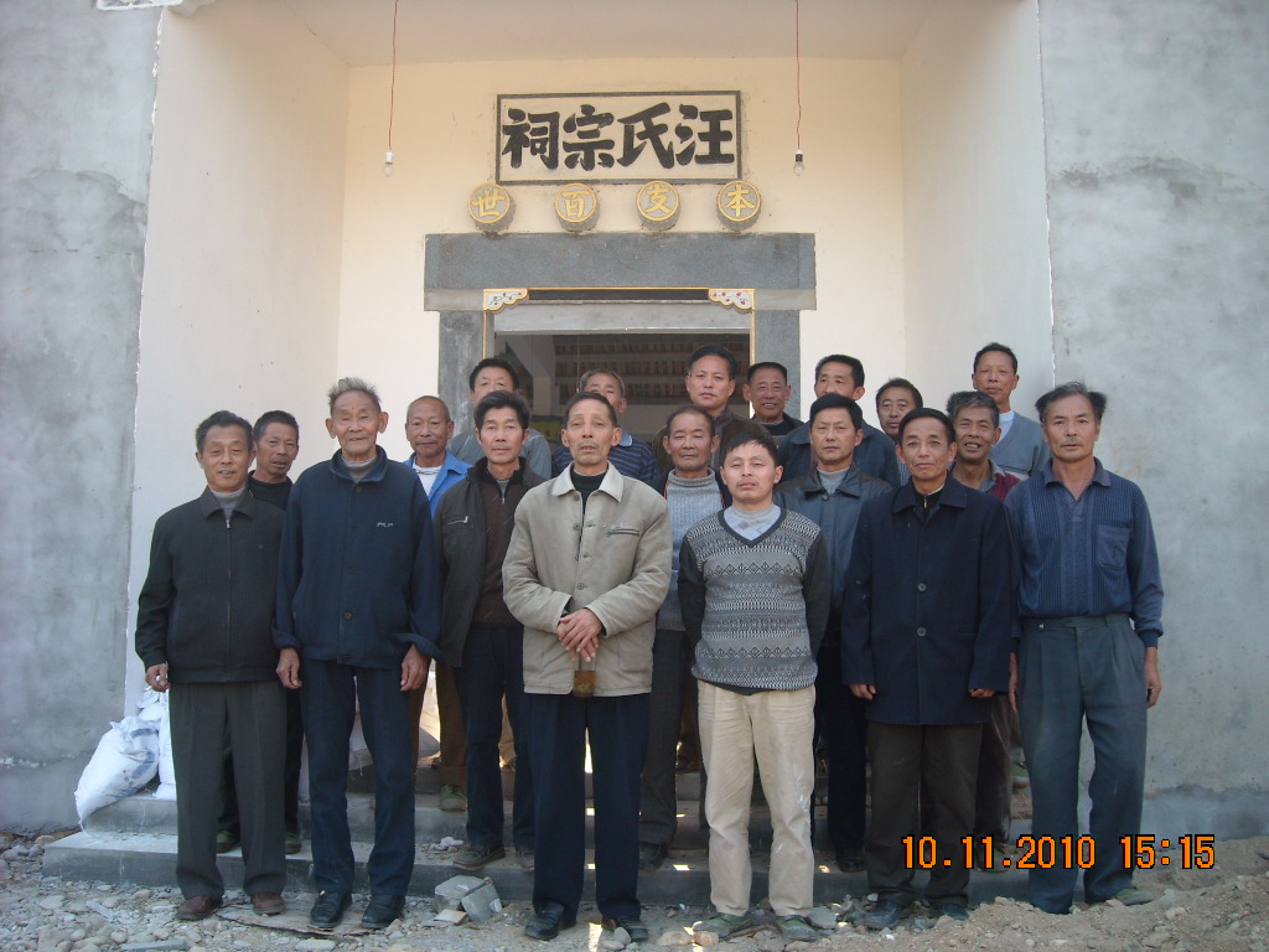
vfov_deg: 40.7
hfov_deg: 52.6
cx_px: 634
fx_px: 1283
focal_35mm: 35
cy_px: 476
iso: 64
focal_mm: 5.7
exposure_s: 1/148
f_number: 2.8
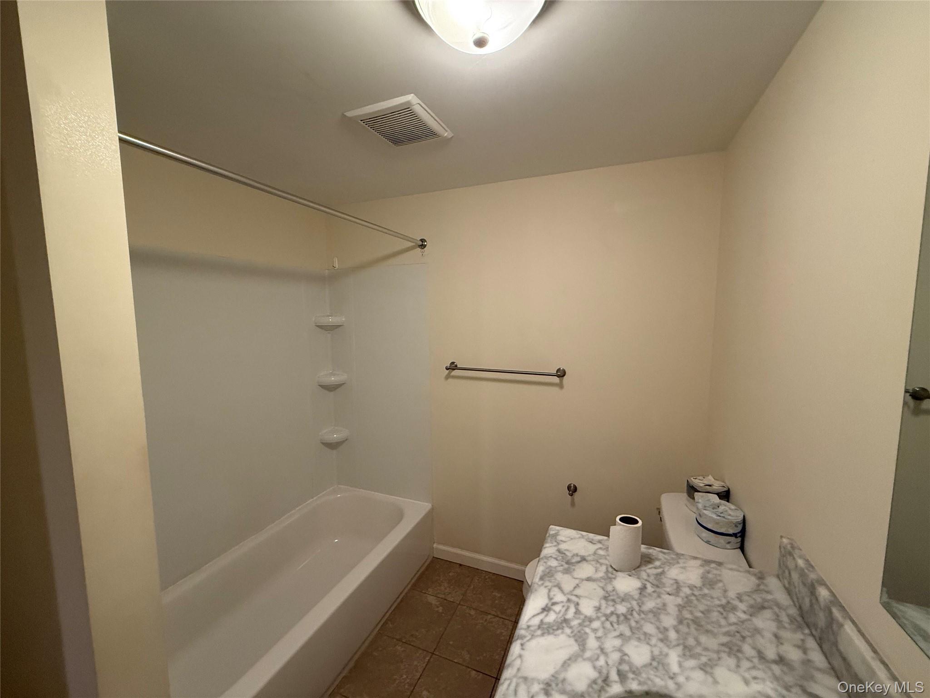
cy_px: 349
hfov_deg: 102.1
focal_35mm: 14
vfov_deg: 85.7
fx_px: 376
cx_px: 465
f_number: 2.2
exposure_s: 1/60
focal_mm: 2.22
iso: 320
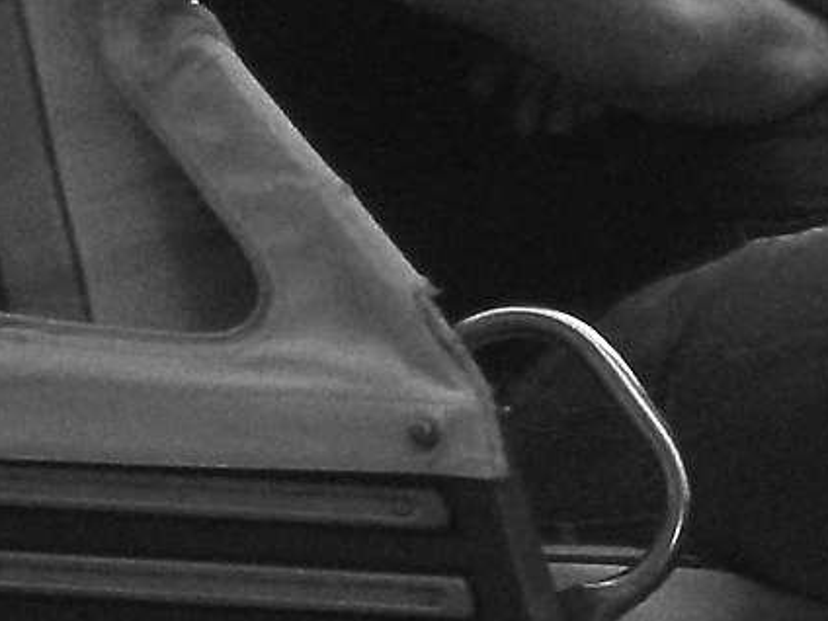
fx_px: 15021
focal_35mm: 628
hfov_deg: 3.1
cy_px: 333
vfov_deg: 2.4
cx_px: 1400
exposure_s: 1/100
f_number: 5.8
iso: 160
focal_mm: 19.6
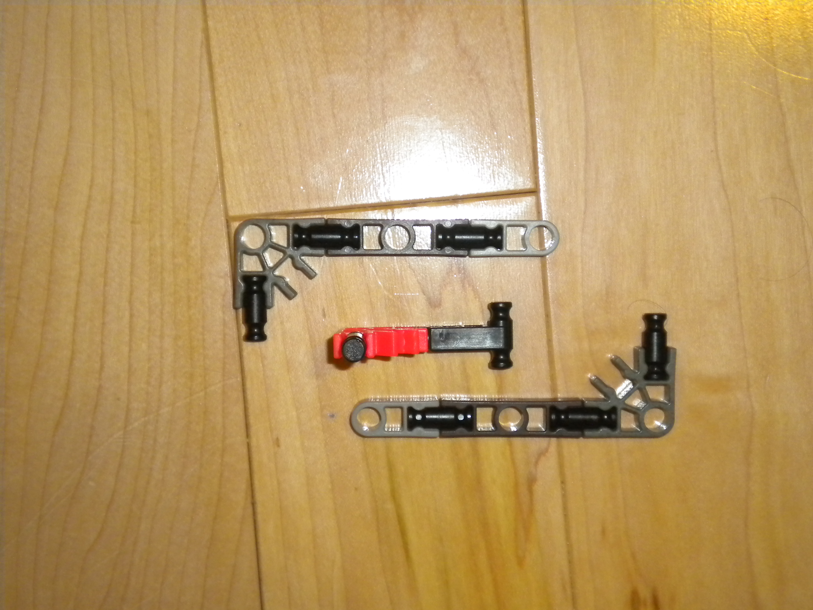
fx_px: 1221
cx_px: 406
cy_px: 305
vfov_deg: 28.0
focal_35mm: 52
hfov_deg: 36.8
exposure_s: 1/30
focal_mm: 9.3
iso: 400
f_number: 3.9
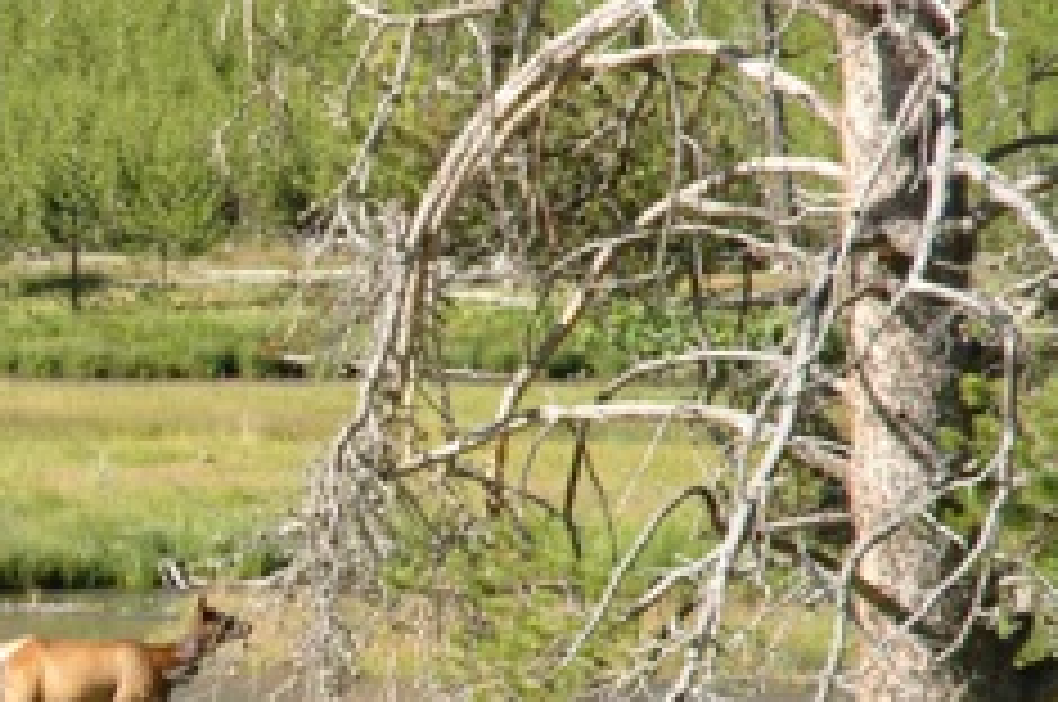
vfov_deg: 6.1
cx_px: -36
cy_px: 495
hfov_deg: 9.2
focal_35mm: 223
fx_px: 6545
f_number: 11
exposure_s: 1/100
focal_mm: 70
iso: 200
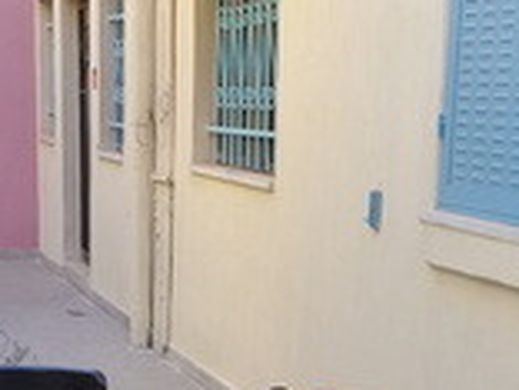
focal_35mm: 91
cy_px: 435
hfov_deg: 21.5
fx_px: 1364
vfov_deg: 15.8
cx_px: 298
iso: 64
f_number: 2.2
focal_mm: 3.3
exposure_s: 1/120
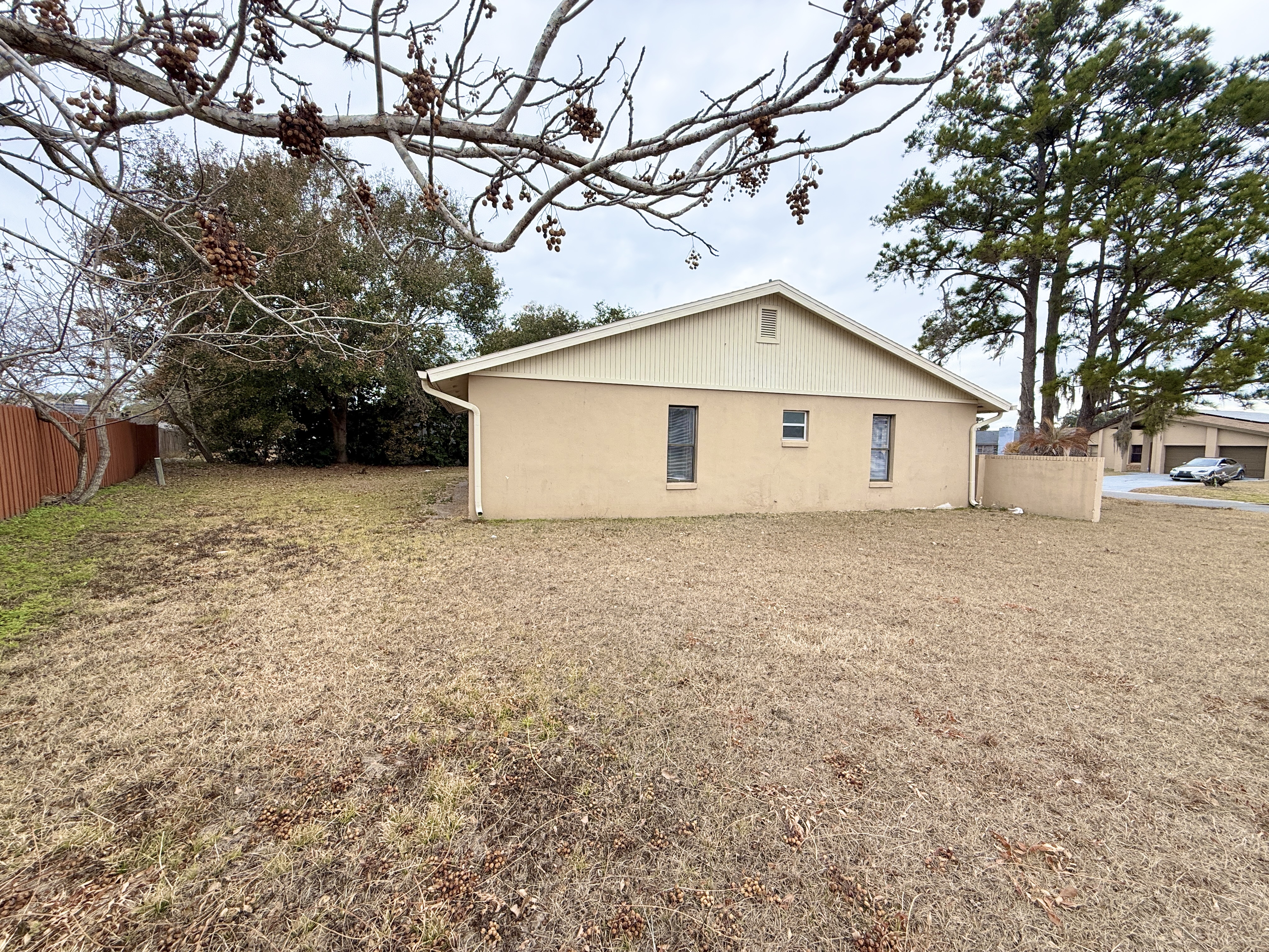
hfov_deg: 102.1
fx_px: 513
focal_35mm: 14
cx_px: 634
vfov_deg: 85.7
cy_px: 476
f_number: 2.2
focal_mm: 2.22
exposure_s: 1/596
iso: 50
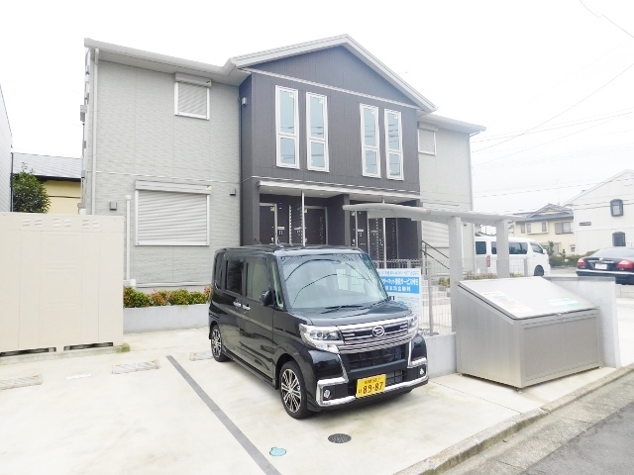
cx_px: 317
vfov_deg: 58.9
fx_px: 421
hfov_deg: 73.9
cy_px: 238
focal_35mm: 23
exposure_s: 1/500
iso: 125
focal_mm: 4
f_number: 3
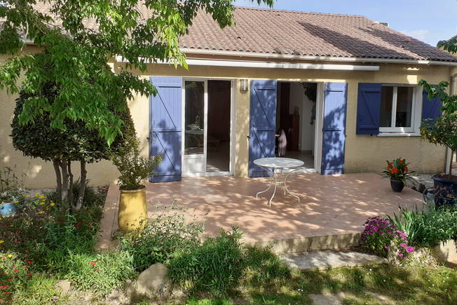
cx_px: 276
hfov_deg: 55.3
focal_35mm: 34
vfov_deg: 38.8
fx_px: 432
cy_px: 126
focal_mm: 3.6
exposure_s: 1/974
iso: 40
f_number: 1.9
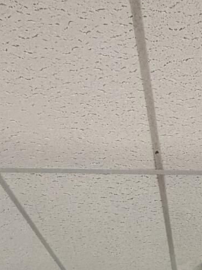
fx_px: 444
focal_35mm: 57
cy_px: 464
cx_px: 207
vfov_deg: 22.7
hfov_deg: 24.4
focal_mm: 2.22
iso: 320
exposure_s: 1/121
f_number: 2.2
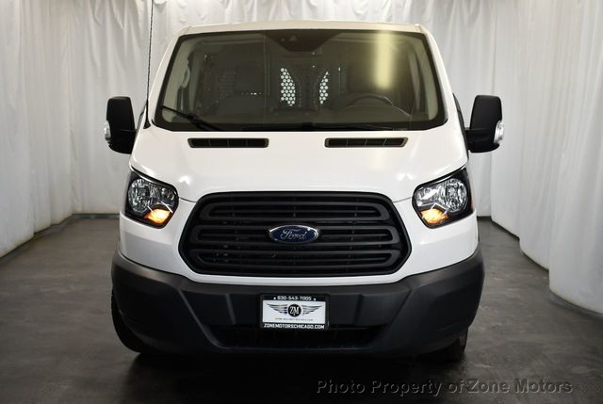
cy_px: 202
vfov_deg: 30.6
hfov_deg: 44.4
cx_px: 302
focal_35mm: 44
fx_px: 738
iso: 800
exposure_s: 1/250
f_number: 3.8
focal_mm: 22
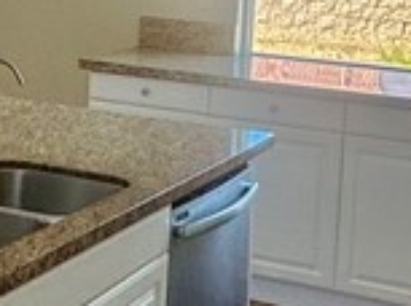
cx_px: 64
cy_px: -35
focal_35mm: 94
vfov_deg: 15.2
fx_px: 1113
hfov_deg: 20.6
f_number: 2.2
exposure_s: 1/99
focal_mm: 2.22
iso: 100
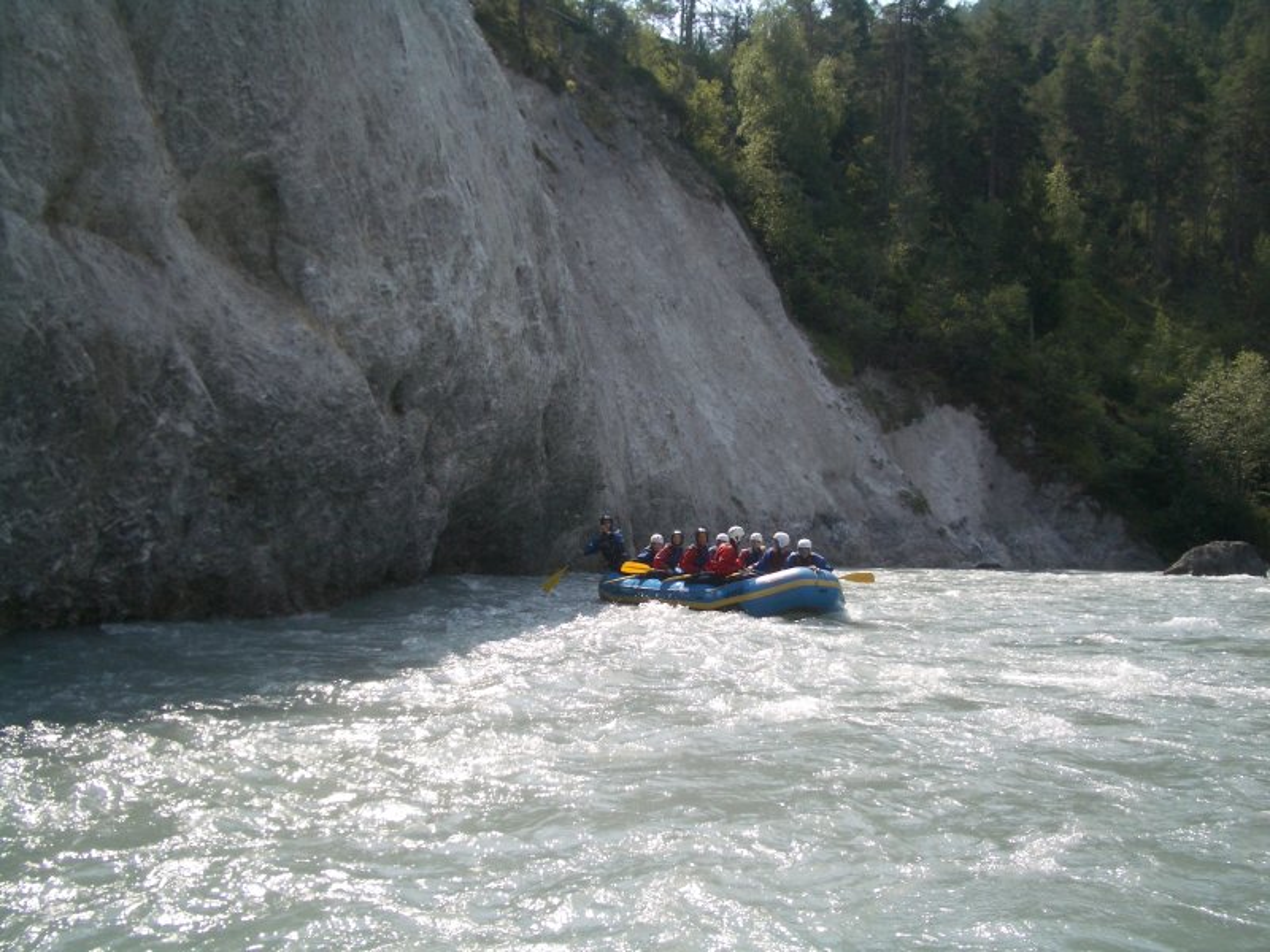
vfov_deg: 40.7
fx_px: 1284
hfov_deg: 52.6
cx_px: 635
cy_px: 476
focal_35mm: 35
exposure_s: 1/400
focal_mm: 5.8
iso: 50
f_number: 4.3
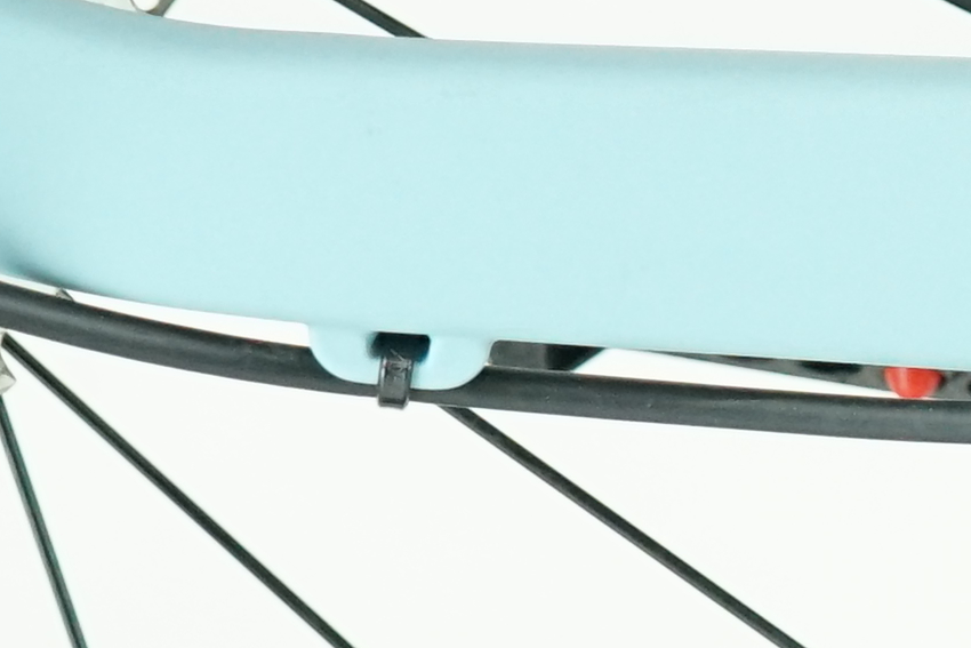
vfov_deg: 5.7
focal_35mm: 240
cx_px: 1925
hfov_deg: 8.2
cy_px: 442
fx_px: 6474
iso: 2500
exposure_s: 1/200
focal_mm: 34
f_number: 5
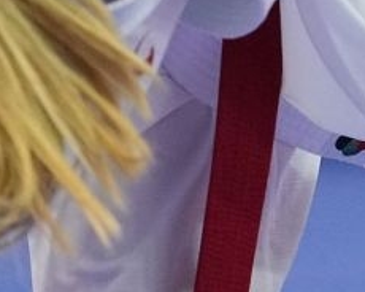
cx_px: 711
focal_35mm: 1471
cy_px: -503
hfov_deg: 1.3
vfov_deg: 1.1
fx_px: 15891
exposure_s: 1/1000
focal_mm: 200
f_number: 2.8
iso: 3200
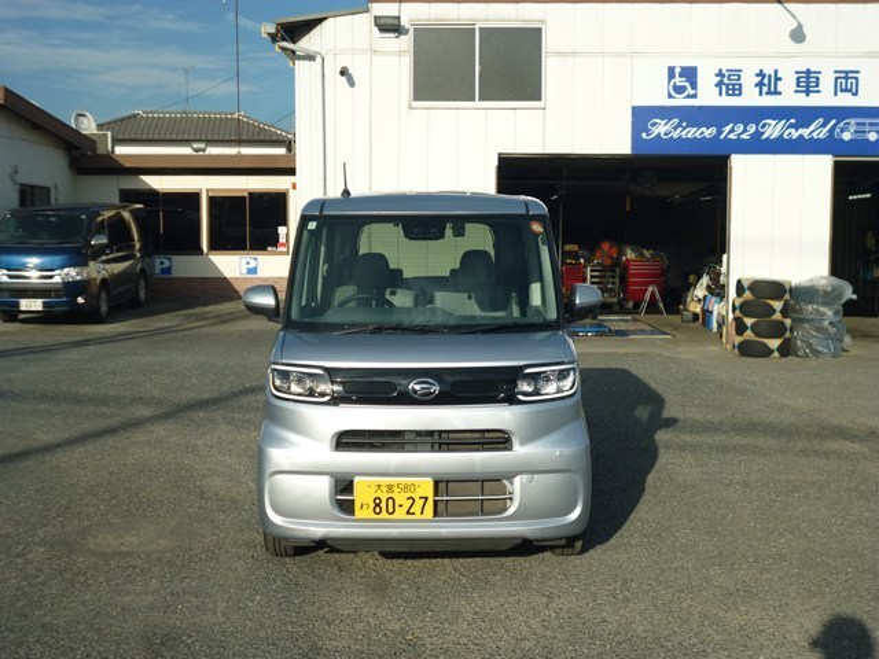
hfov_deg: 41.2
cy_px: 330
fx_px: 1168
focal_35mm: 46
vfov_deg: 31.5
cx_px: 440
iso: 100
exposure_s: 1/160
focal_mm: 8.1
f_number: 11
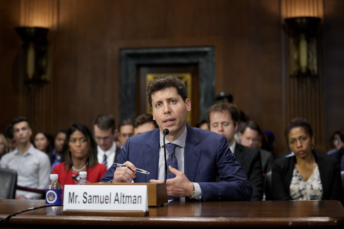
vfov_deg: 19.5
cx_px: 172
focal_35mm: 70
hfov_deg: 28.8
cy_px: 114
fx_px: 669
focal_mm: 70
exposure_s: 1/320
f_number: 2.8
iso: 2000
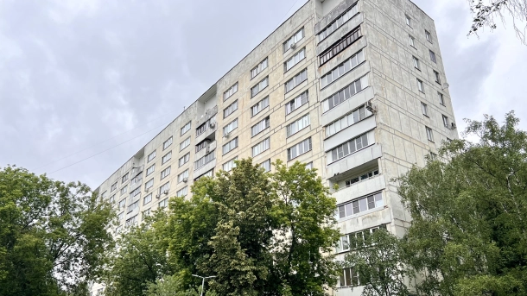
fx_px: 405
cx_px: 268
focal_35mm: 29
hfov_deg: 66.1
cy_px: 185
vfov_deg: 39.9
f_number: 1.5
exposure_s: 1/1869
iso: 50
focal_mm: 5.7
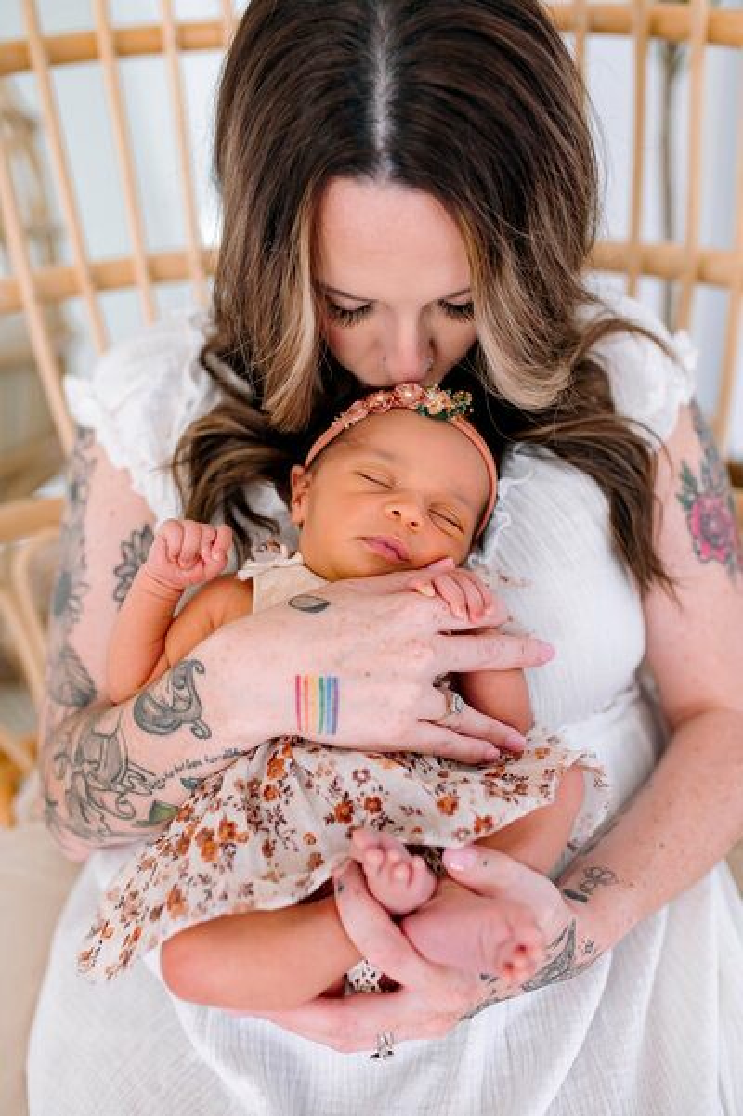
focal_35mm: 35
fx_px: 1085
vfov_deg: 54.5
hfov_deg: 37.8
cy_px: 558
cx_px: 372
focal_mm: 35
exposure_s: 1/250
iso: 250
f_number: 2.2
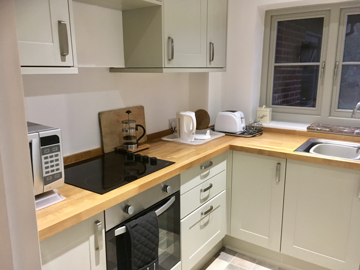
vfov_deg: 48.2
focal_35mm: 29
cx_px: 180
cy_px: 135
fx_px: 302
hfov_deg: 61.7
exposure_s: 1/33
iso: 200
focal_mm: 4.15
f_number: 2.2
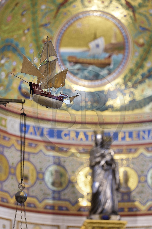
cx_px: 78
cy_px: 110
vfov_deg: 13.0
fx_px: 1001
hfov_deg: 8.7
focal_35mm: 158
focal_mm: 150
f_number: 3.2
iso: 800
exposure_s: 1/60
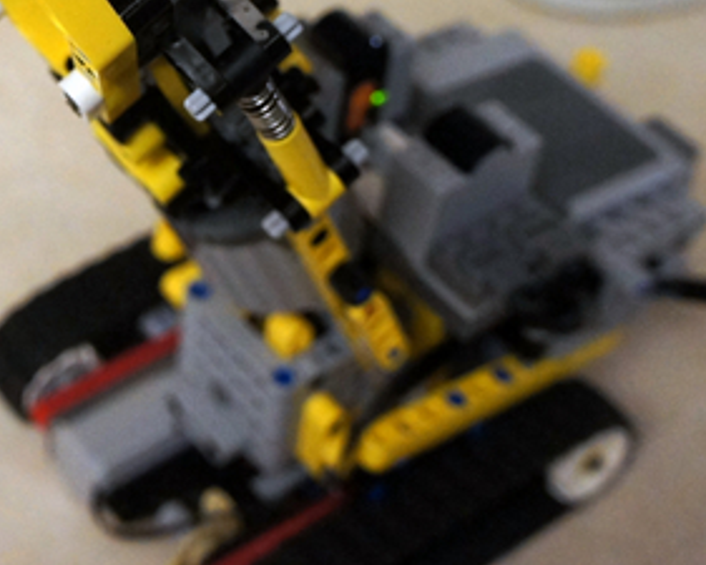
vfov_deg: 18.8
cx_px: 138
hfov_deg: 23.5
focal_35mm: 80
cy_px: 50
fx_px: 1672
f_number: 4
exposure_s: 1/80
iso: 1600
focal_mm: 20
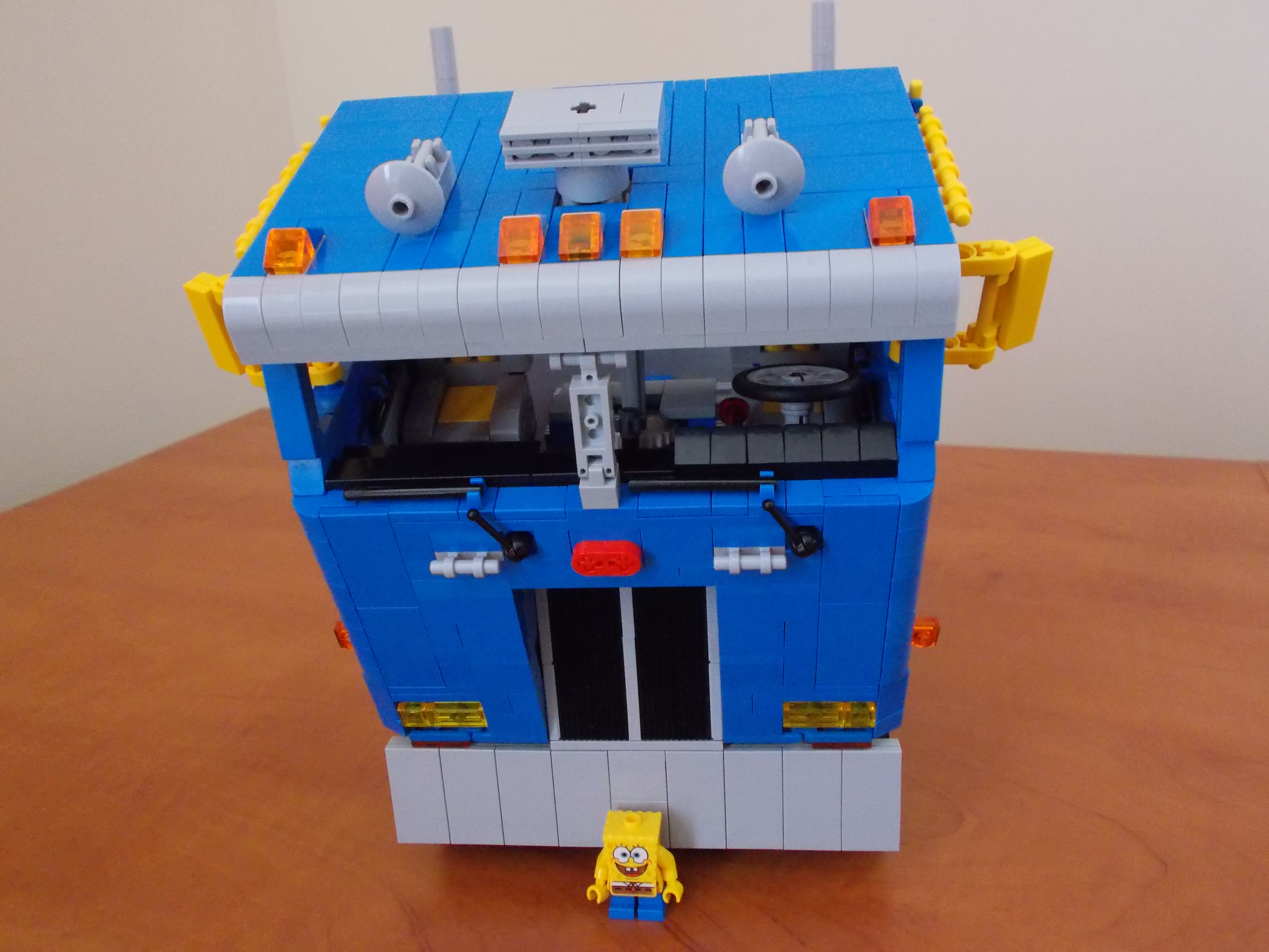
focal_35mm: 30
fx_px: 1100
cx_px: 634
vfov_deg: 46.8
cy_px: 476
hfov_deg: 60.0
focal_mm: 5.3
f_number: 3.4
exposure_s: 1/13
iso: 800
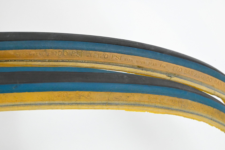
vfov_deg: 19.4
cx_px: 112
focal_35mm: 70
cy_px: 75
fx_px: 437
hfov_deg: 28.9
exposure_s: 1/500
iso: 20000
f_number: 14
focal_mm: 70
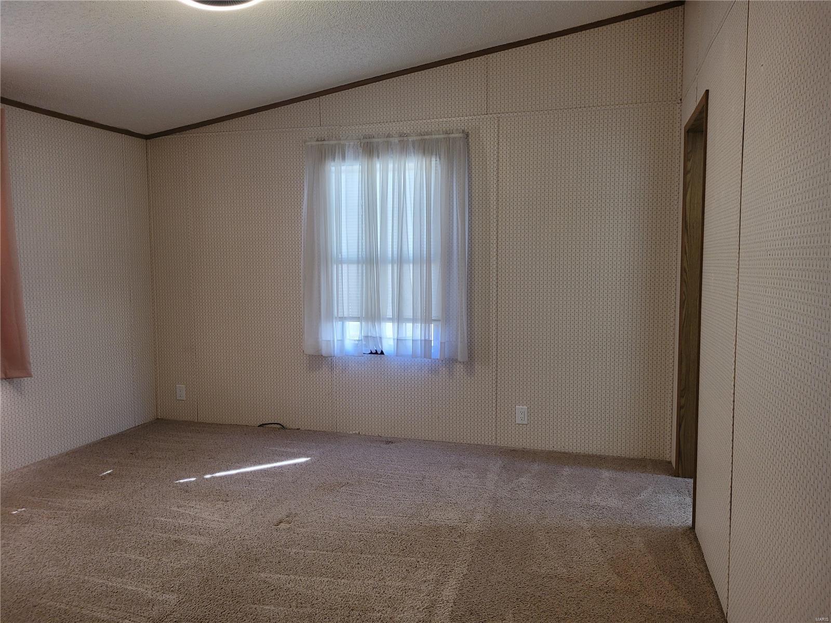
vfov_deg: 53.1
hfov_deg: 67.3
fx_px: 624
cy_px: 312
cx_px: 416
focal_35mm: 26
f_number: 1.8
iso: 200
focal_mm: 5.4
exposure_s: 1/120
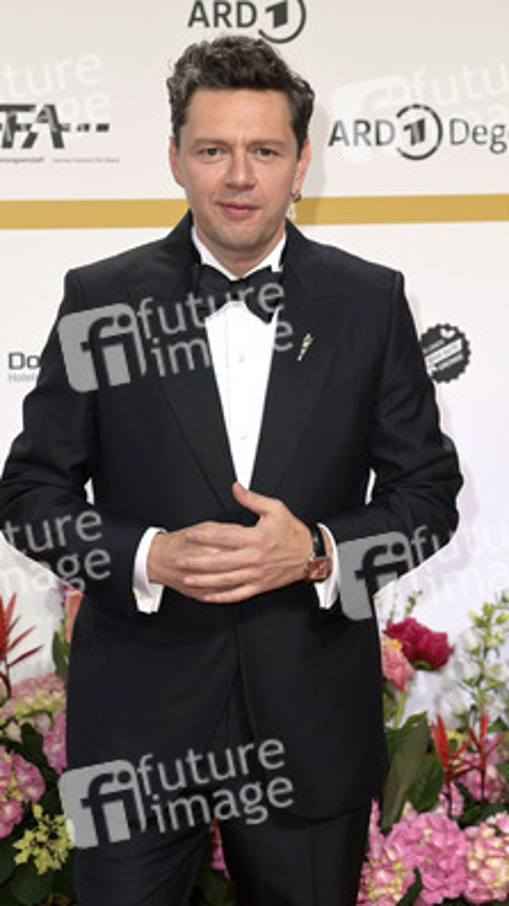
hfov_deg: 12.5
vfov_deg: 22.0
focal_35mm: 97
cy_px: 452
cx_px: 242
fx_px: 2330
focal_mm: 92
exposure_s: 1/250
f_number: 5
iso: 640
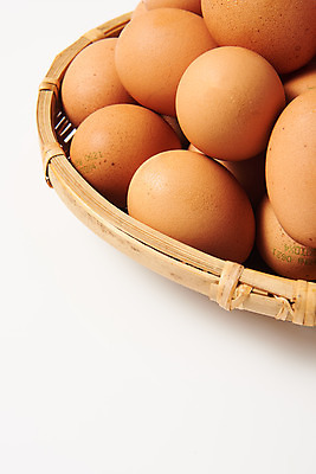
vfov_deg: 28.8
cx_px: 158
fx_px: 921
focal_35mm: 70
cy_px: 237
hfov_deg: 19.5
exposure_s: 1/125
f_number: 18
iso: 100
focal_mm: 70
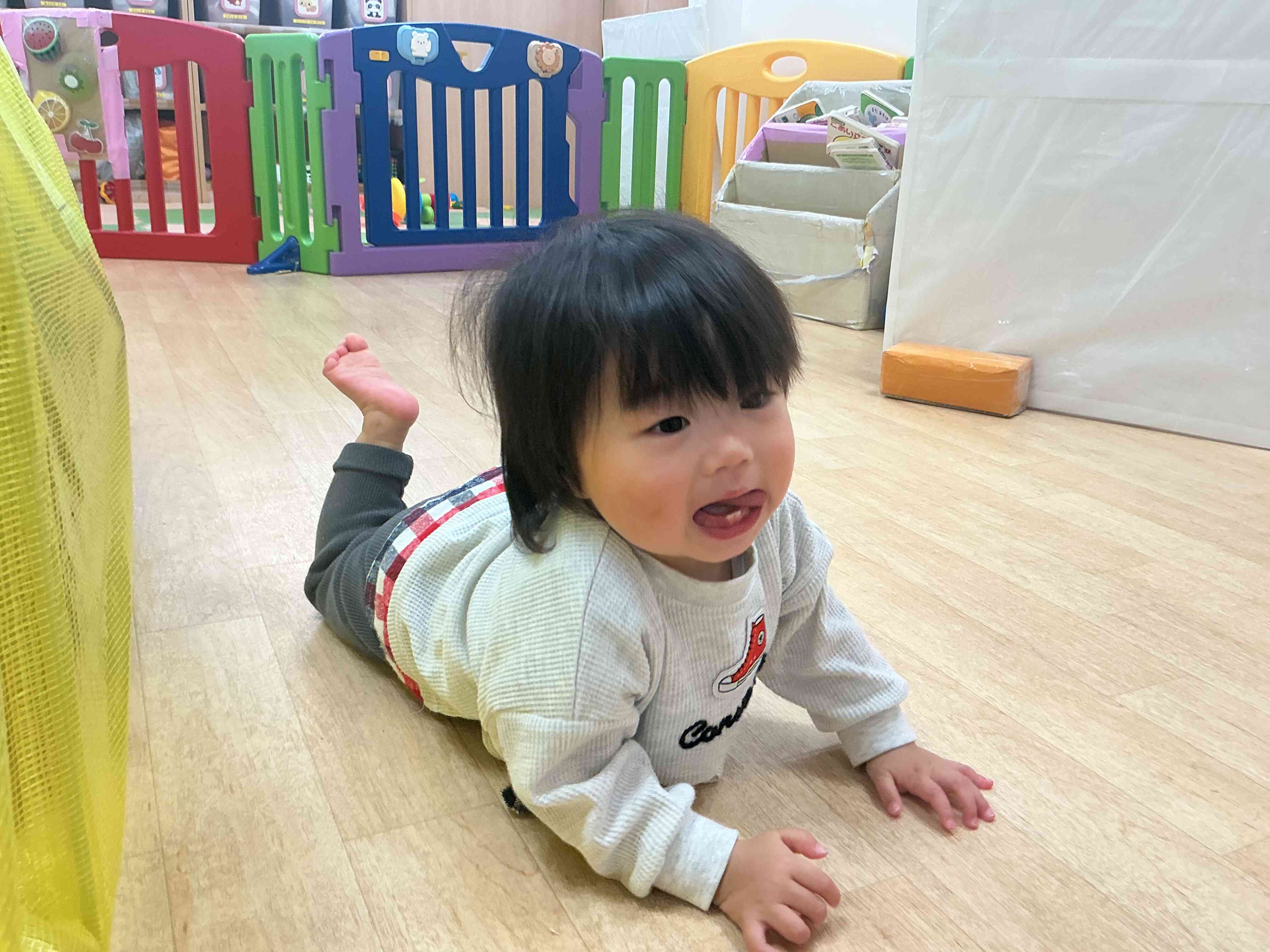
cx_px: 635
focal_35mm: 29
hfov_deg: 61.7
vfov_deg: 48.2
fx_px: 1064
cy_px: 476
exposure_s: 1/120
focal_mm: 3
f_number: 1.8
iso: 32
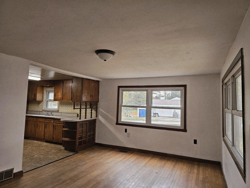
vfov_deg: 58.9
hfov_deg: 73.9
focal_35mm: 23
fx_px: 166
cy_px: 94
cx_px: 125
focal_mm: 6.3
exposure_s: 1/182
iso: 200
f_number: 1.7
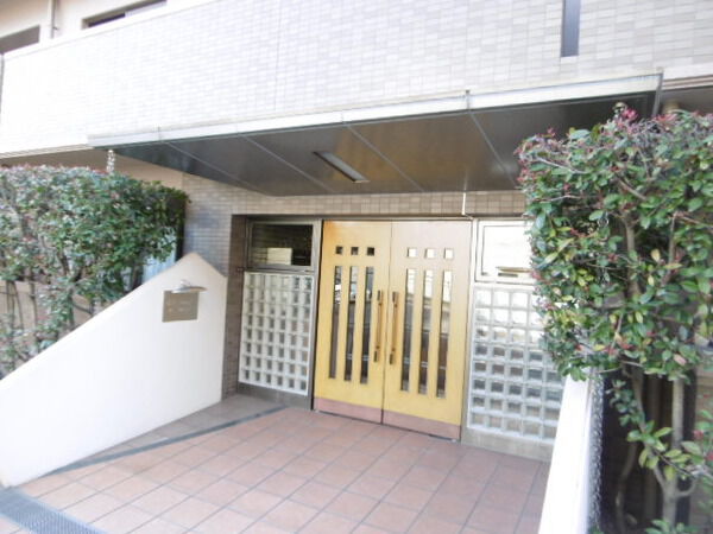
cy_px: 267
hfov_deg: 71.6
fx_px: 494
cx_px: 356
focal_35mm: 24
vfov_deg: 56.8
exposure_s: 1/60
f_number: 3.1
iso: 160
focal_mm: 4.3
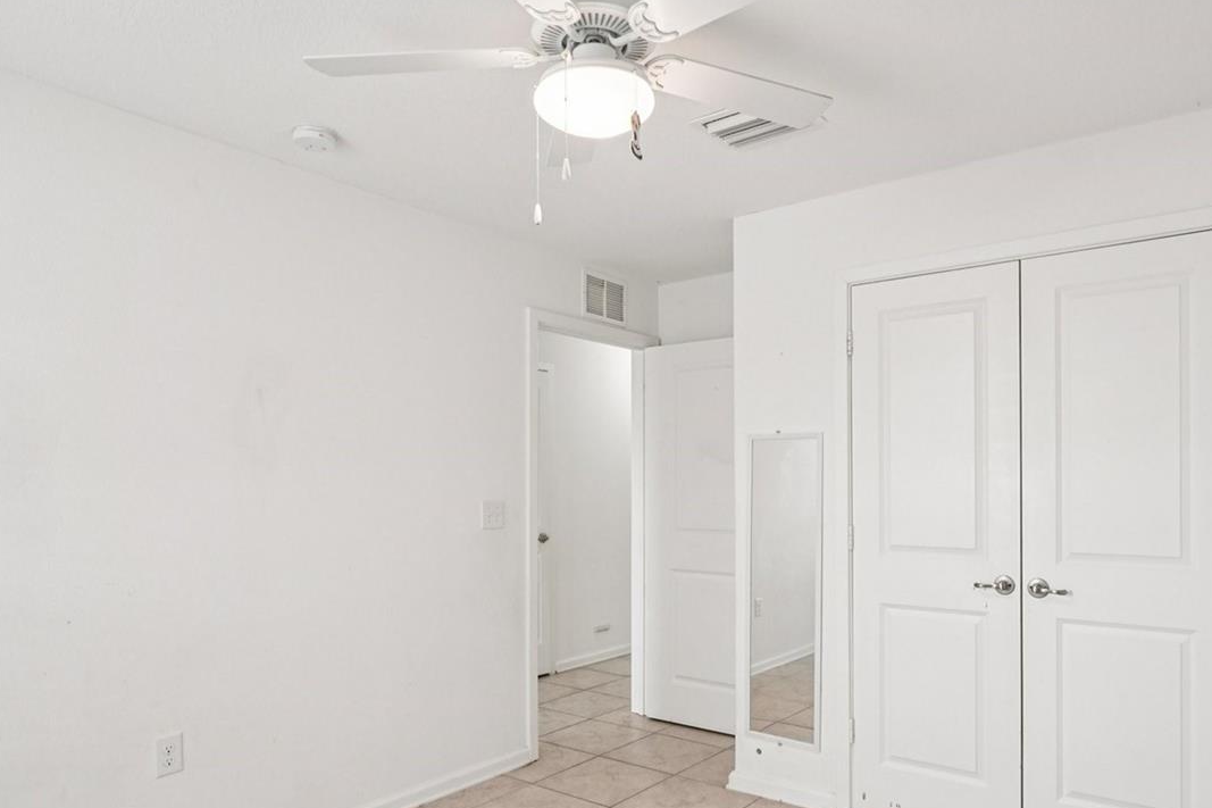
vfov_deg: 52.9
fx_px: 808
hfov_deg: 73.6
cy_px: 467
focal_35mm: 24
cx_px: 664
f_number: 8
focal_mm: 16
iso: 400
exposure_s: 1/25
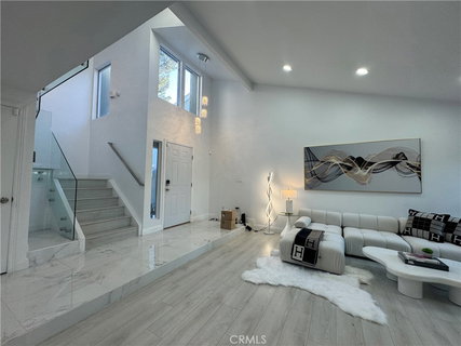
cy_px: 173
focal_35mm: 14
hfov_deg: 102.1
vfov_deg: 85.6
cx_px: 230
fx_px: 186
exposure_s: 1/120
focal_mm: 2.22
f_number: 2.2
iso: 80
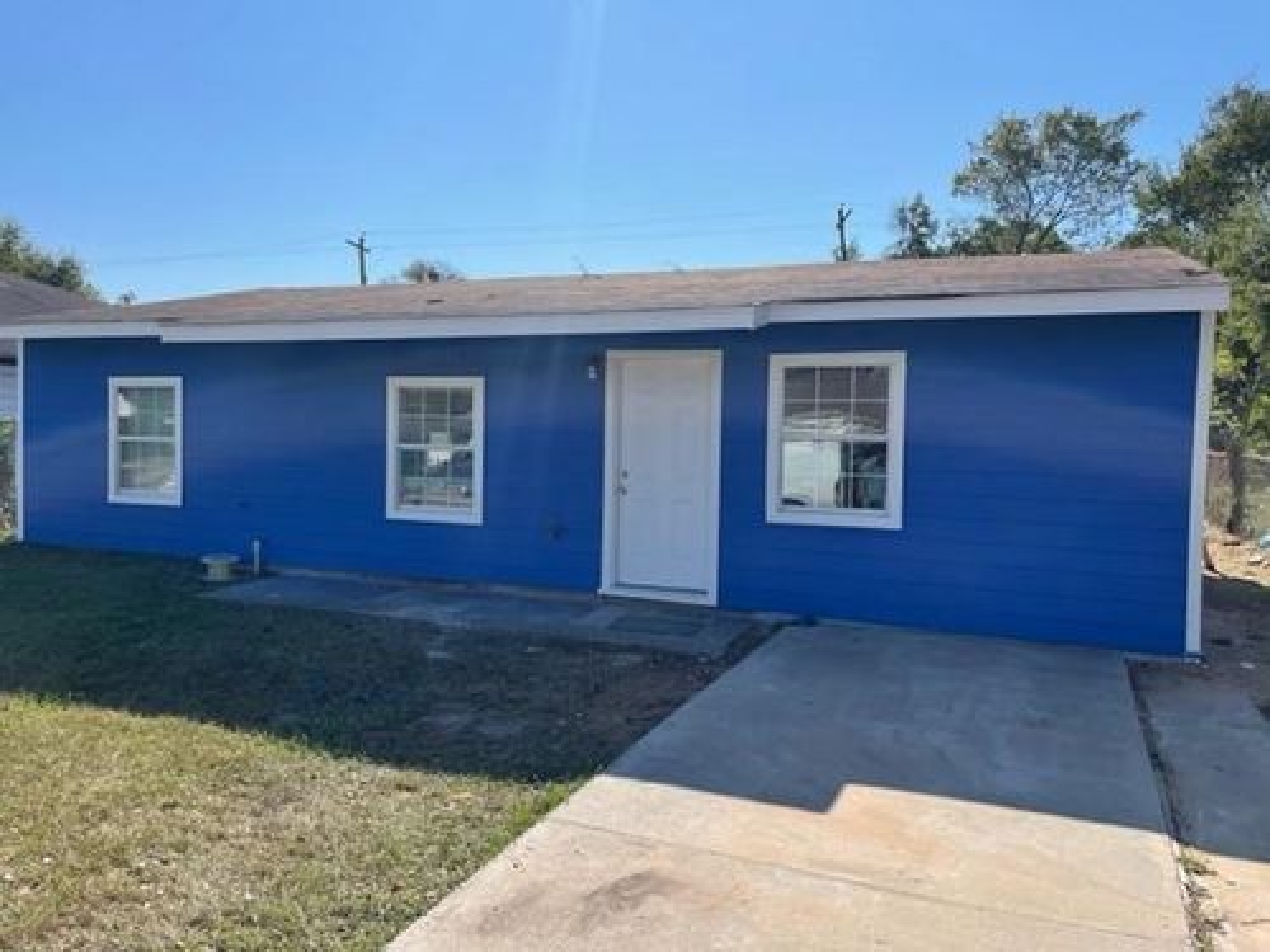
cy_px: 476
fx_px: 954
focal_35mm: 26
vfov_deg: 53.1
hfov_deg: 67.3
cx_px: 635
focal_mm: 4.2
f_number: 1.6
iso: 32
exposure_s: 1/4651
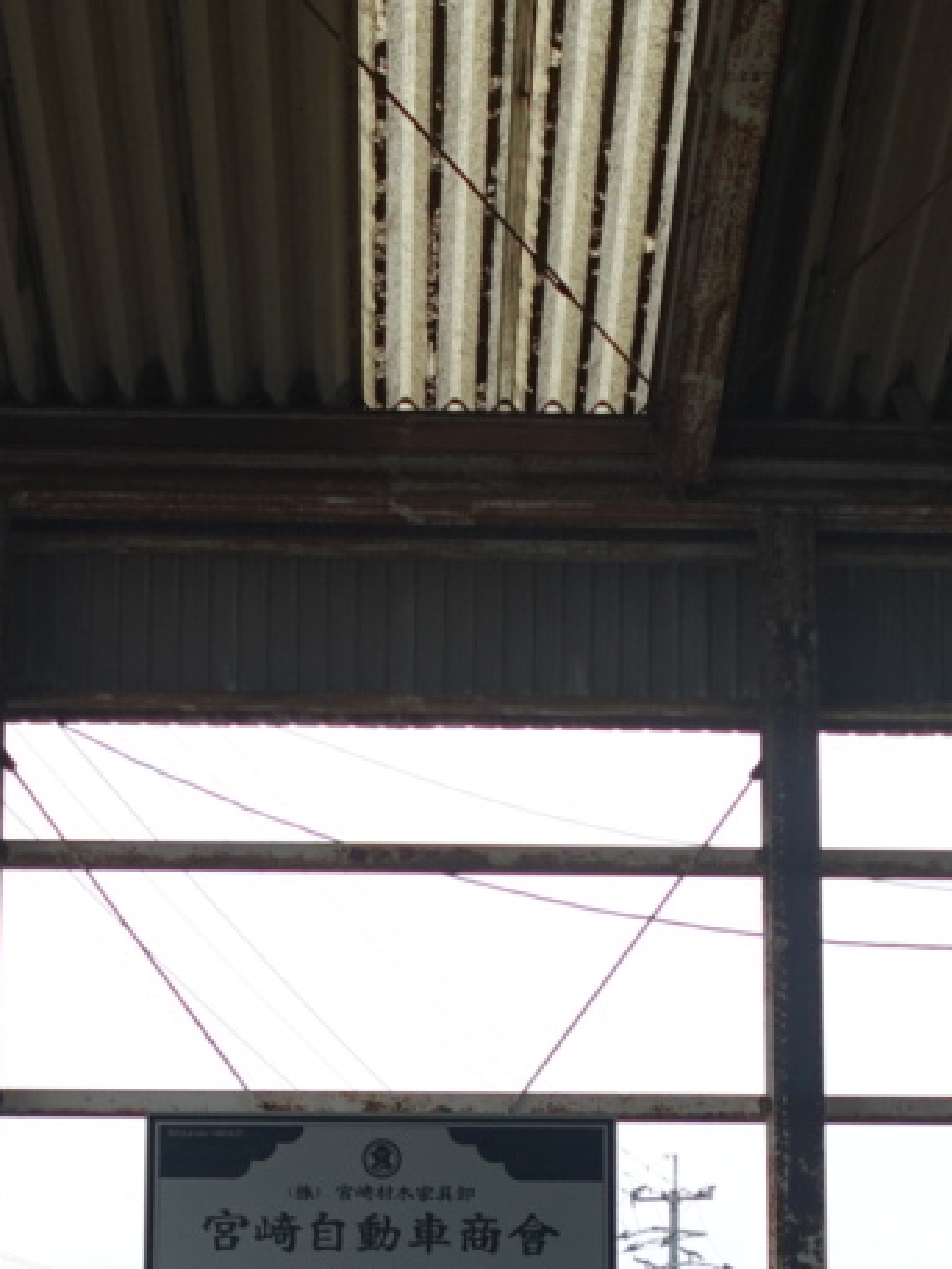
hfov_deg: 21.6
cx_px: 455
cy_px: 1366
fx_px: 2492
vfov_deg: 26.5
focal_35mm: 68
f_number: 2
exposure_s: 1/160
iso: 125
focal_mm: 7.6
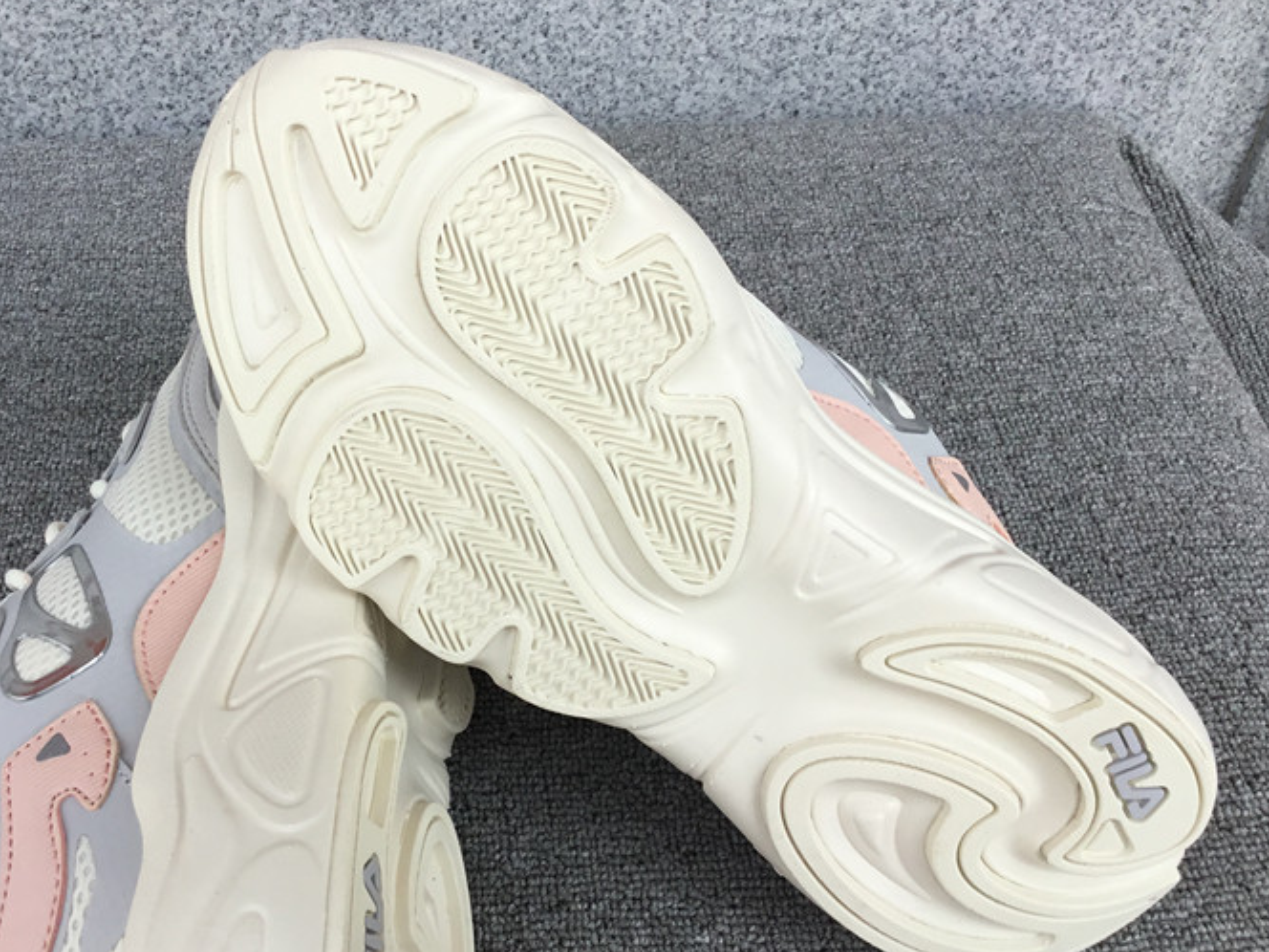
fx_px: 1540
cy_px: 500
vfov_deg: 34.3
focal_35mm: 42
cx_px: 476
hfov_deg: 44.4
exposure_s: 1/590
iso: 25
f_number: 2.4
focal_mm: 3.3
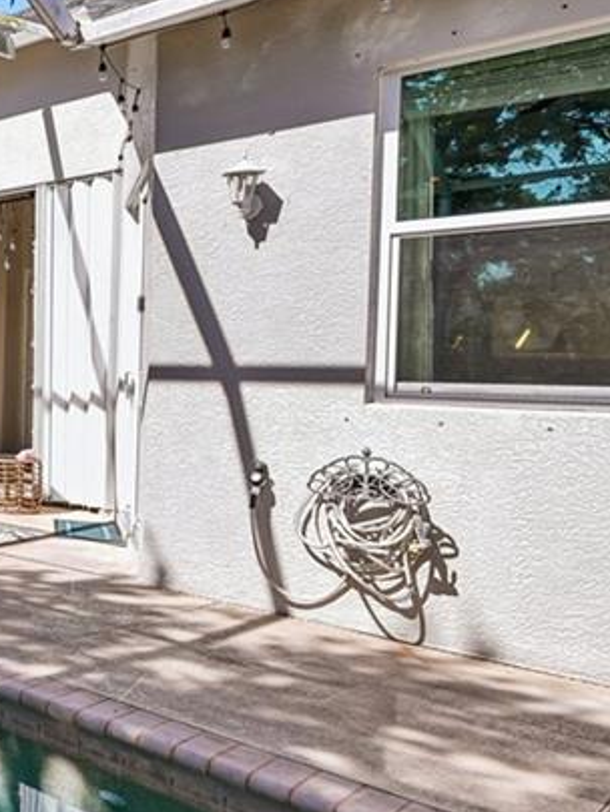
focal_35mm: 34
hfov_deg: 25.6
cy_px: 378
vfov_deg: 53.9
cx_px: -383
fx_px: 798
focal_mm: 14
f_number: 8
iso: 50
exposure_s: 1/60
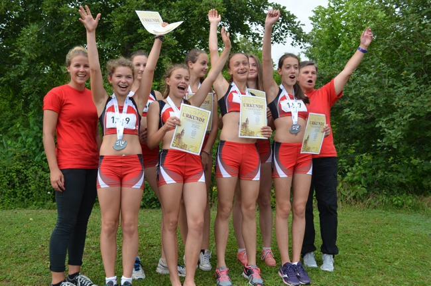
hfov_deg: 46.5
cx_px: 216
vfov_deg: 31.8
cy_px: 143
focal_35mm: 42
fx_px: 502
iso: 160
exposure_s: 1/125
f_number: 5.6
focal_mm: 28
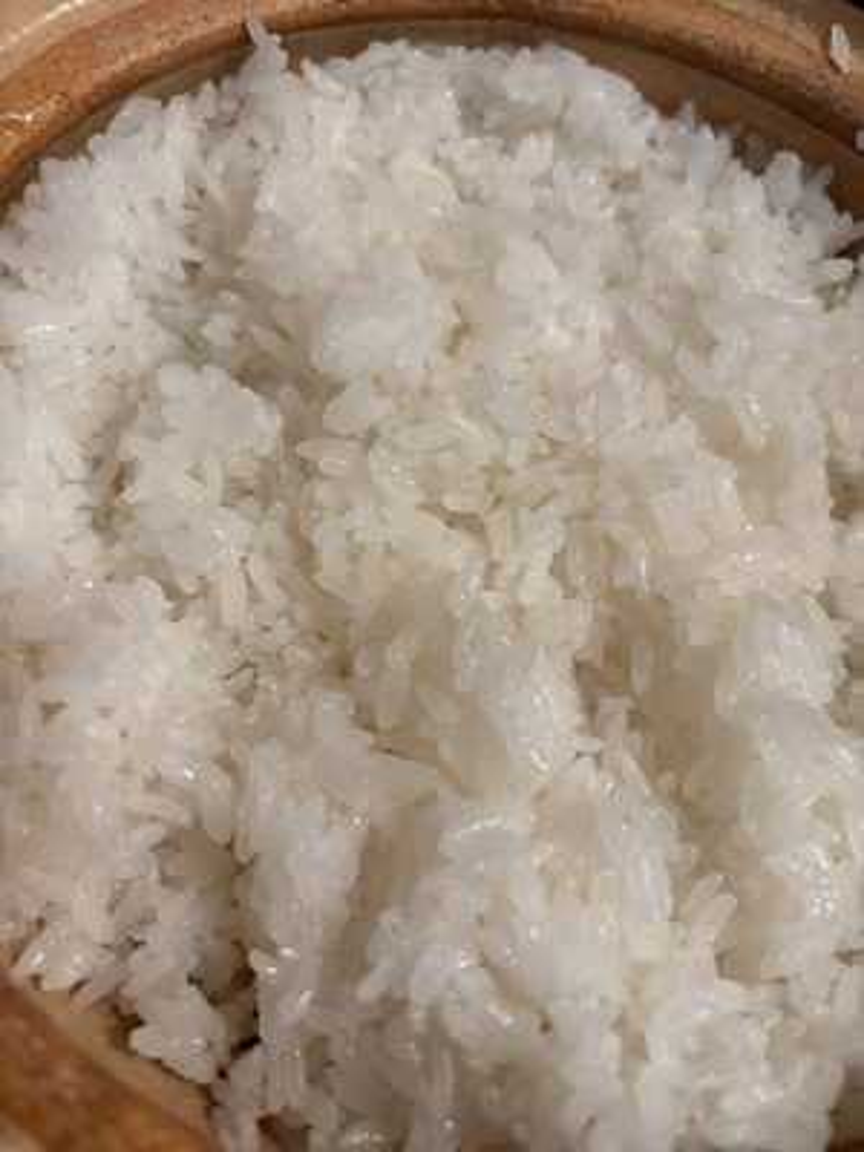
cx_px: 432
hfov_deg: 53.1
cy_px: 576
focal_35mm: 26
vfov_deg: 67.3
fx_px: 865
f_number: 1.6
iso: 200
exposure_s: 1/50
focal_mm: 5.96
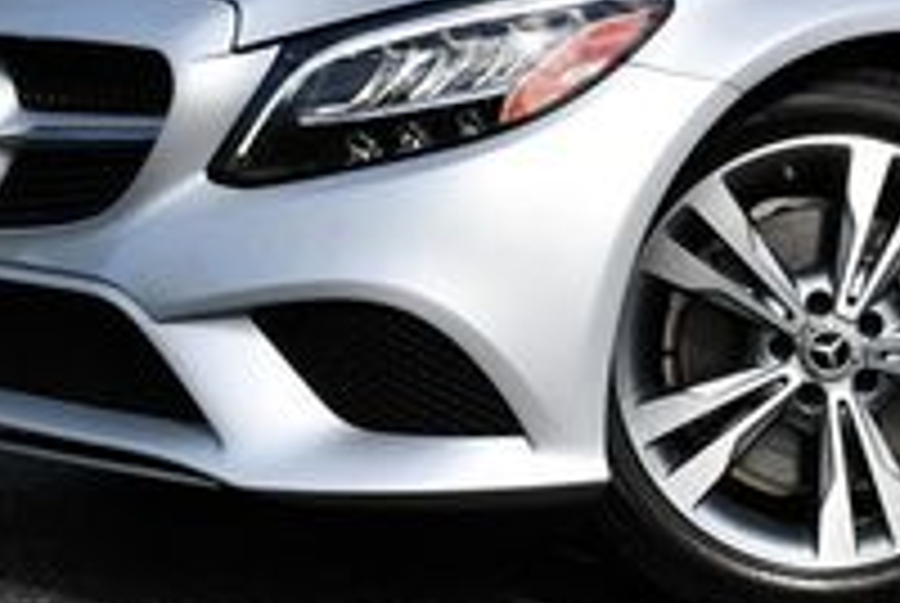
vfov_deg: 9.6
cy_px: -166
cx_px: 1143
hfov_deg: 14.0
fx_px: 3530
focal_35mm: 141
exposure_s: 1/320
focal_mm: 22
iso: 100
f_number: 9
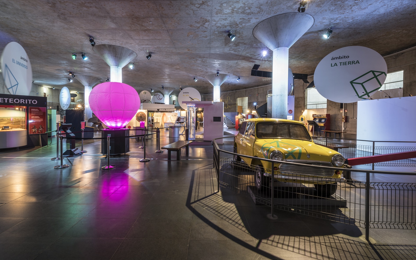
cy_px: 120
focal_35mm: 15
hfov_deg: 101.4
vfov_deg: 74.7
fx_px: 170
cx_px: 202
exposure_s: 8
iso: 100
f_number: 11
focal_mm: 14
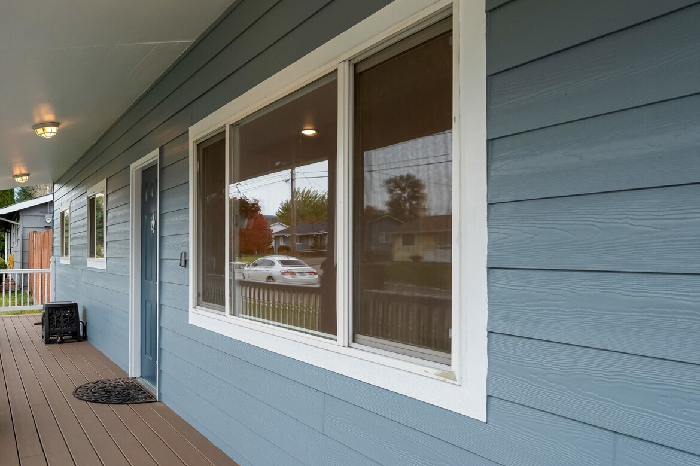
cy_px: 254
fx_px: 578
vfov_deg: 43.9
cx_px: 235
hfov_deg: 61.0
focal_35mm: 30
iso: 400
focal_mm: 20.5
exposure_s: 1/40
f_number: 9
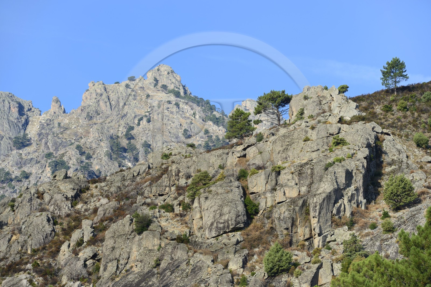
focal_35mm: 200
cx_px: 216
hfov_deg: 10.3
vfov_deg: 6.9
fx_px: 2392
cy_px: 144
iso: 200
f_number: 10
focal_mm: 200
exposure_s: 1/250
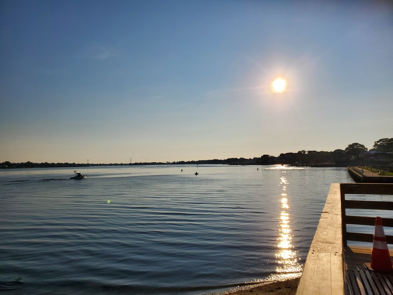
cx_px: 196
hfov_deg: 67.3
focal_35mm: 26
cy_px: 148
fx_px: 295
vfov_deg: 53.1
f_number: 2.4
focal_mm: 4.3
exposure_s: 1/8472
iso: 50
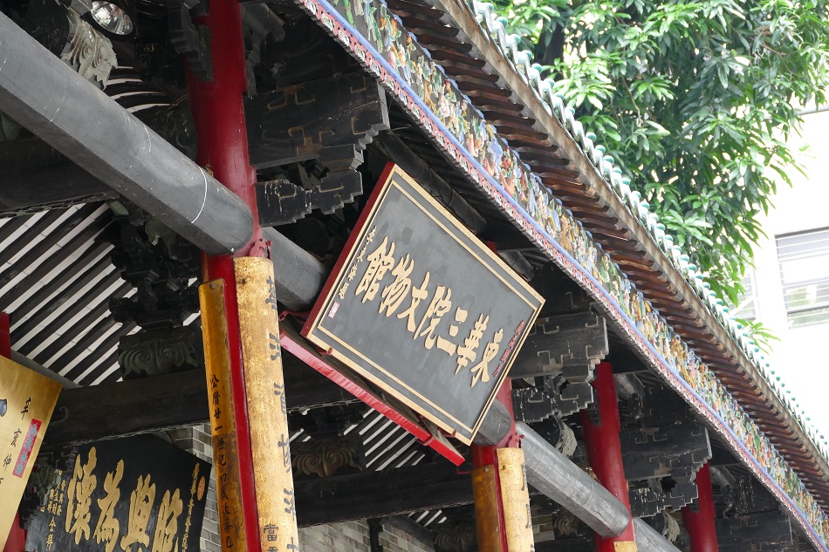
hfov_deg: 13.8
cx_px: 414
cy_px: 276
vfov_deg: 9.2
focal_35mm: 149
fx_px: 3430
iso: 500
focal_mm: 54.2
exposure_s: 1/80
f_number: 3.9
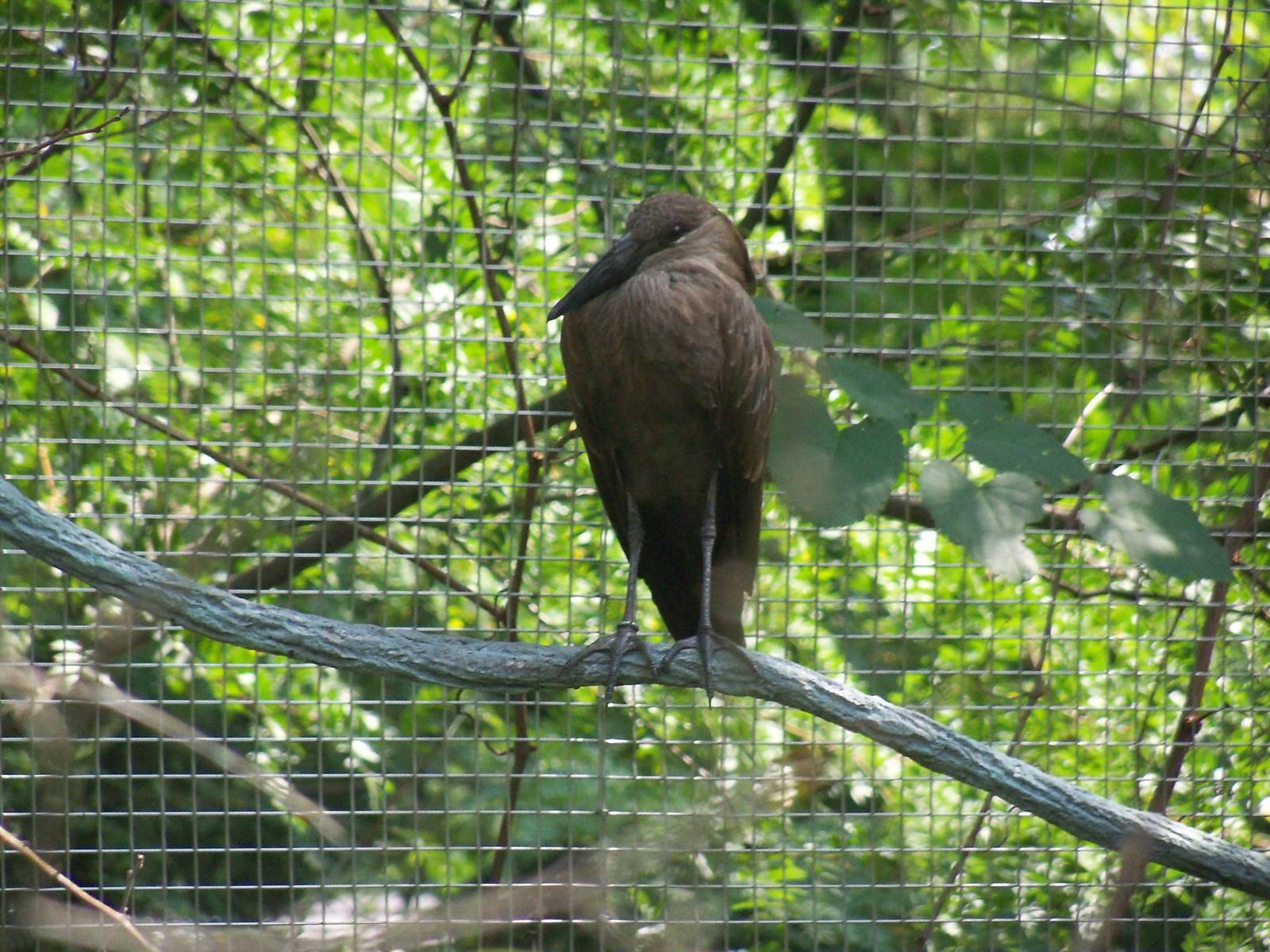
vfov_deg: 4.2
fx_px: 12841
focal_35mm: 350
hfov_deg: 5.7
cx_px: 635
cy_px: 476
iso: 400
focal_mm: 62
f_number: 8.5
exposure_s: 1/125
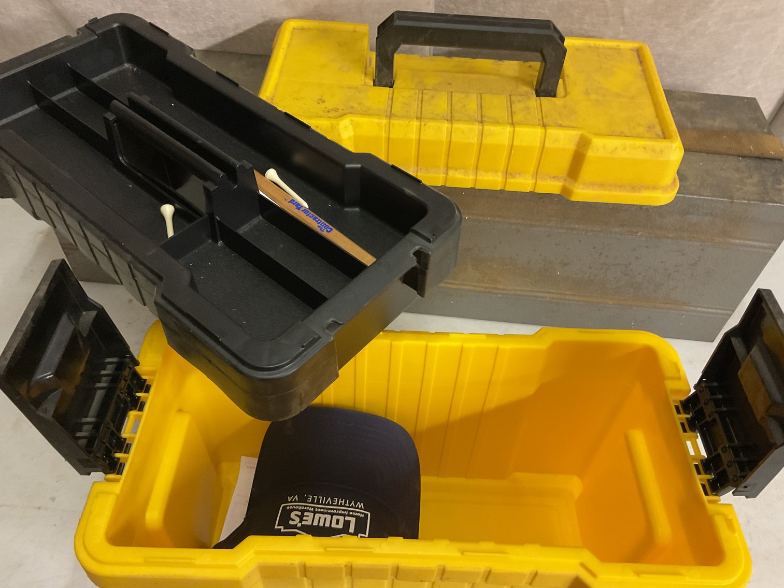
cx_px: 392
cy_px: 294
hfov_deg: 61.7
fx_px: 657
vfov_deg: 48.2
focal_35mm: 29
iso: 250
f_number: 1.8
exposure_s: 1/40
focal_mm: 3
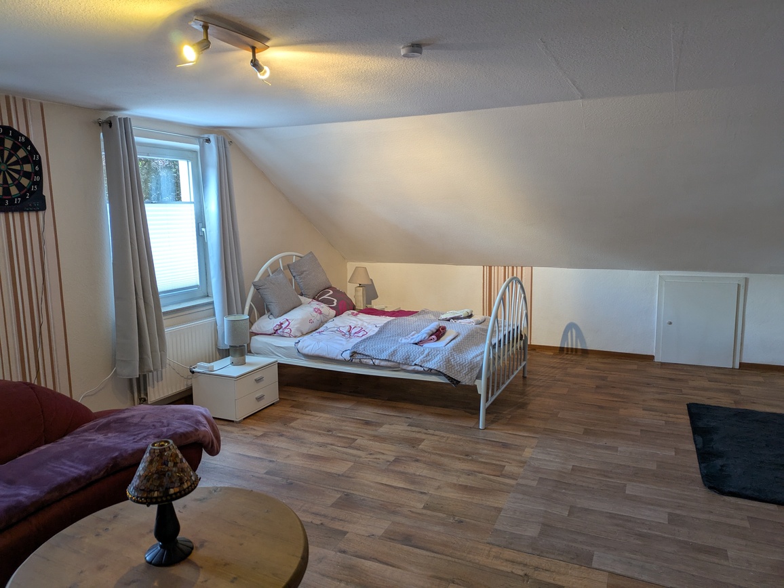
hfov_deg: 69.4
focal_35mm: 25
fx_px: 566
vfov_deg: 54.9
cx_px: 392
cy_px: 294
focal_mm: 5.43
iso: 78
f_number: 1.89
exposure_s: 1/25
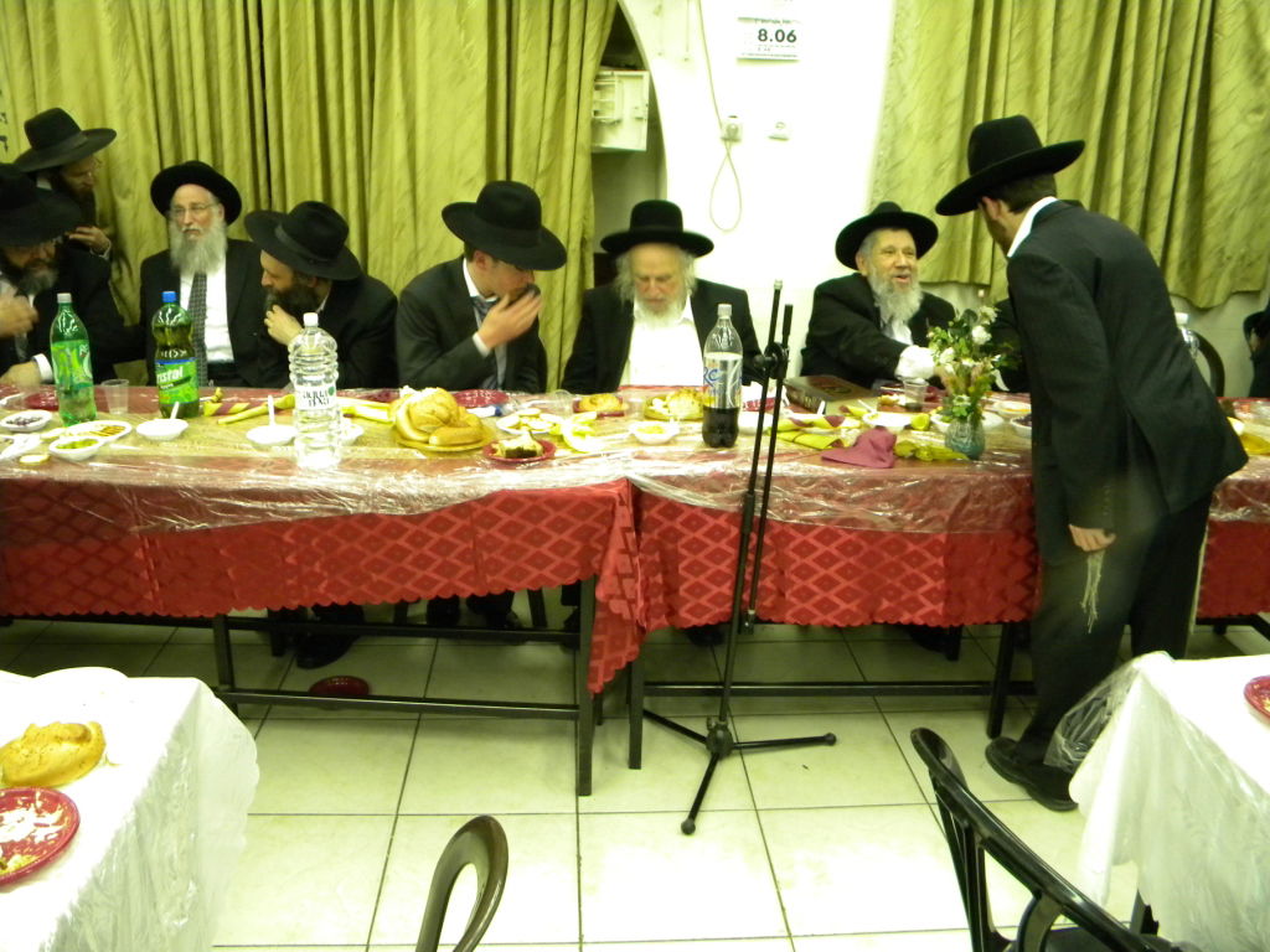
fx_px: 1027
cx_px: 635
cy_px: 476
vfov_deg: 49.7
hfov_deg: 63.4
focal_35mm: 28
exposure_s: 1/26
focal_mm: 5
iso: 400
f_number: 3.5
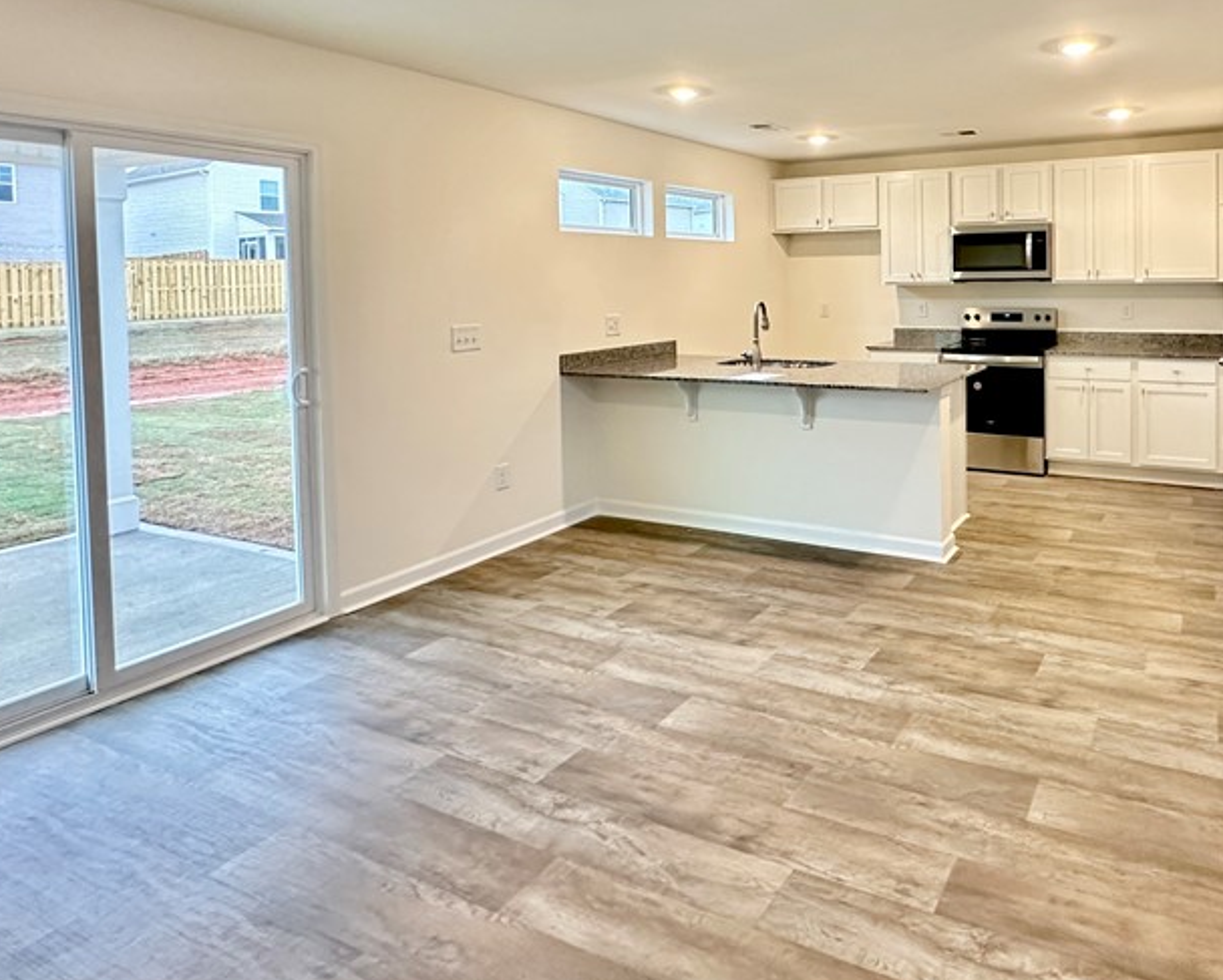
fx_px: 833
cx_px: 839
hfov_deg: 70.0
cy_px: 302
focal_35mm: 23
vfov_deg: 59.1
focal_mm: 2.22
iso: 320
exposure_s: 1/60
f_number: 2.2
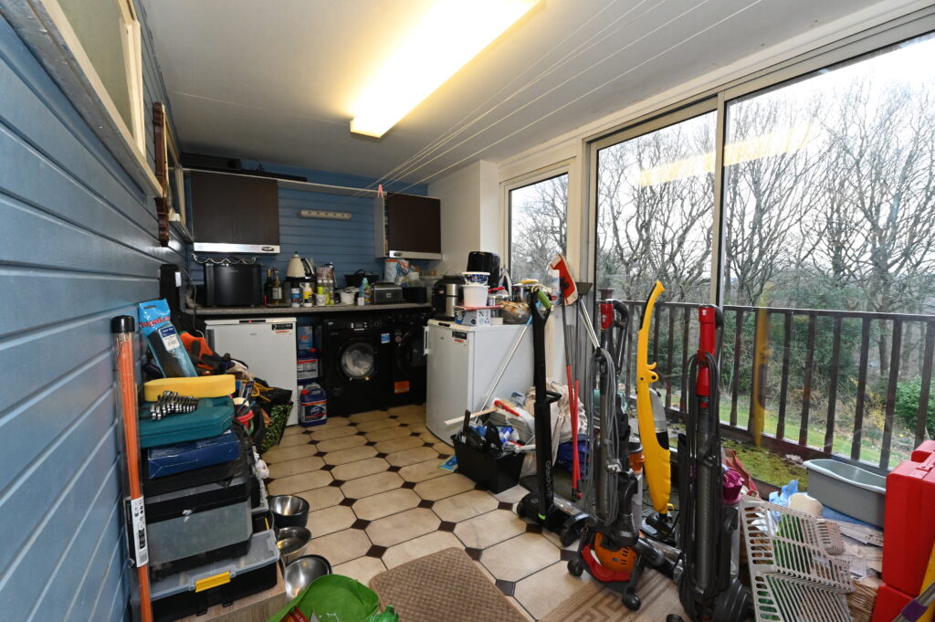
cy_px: 311
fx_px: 389
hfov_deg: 100.4
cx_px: 468
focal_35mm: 15
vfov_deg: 77.2
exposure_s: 1/160
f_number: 10
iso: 6400
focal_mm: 15
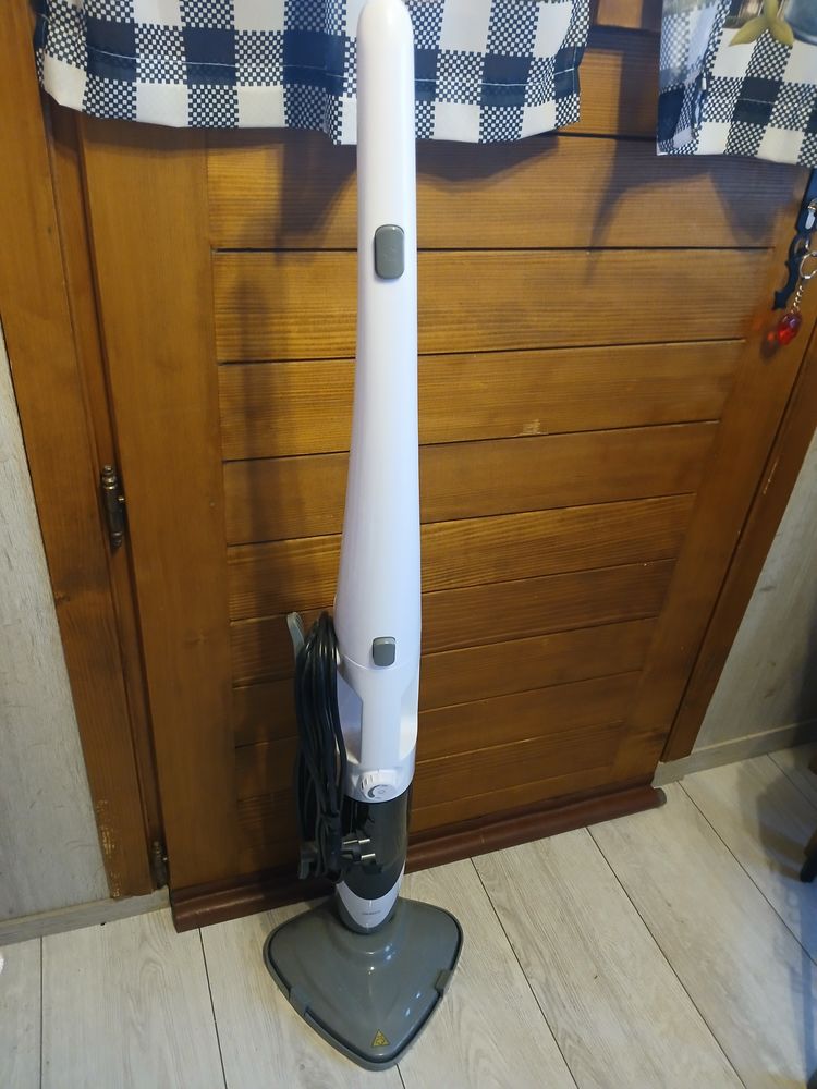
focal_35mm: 26
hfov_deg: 53.1
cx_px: 408
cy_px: 544
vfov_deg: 67.3
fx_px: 818
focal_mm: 3.98
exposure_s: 1/25
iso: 400
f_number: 1.8
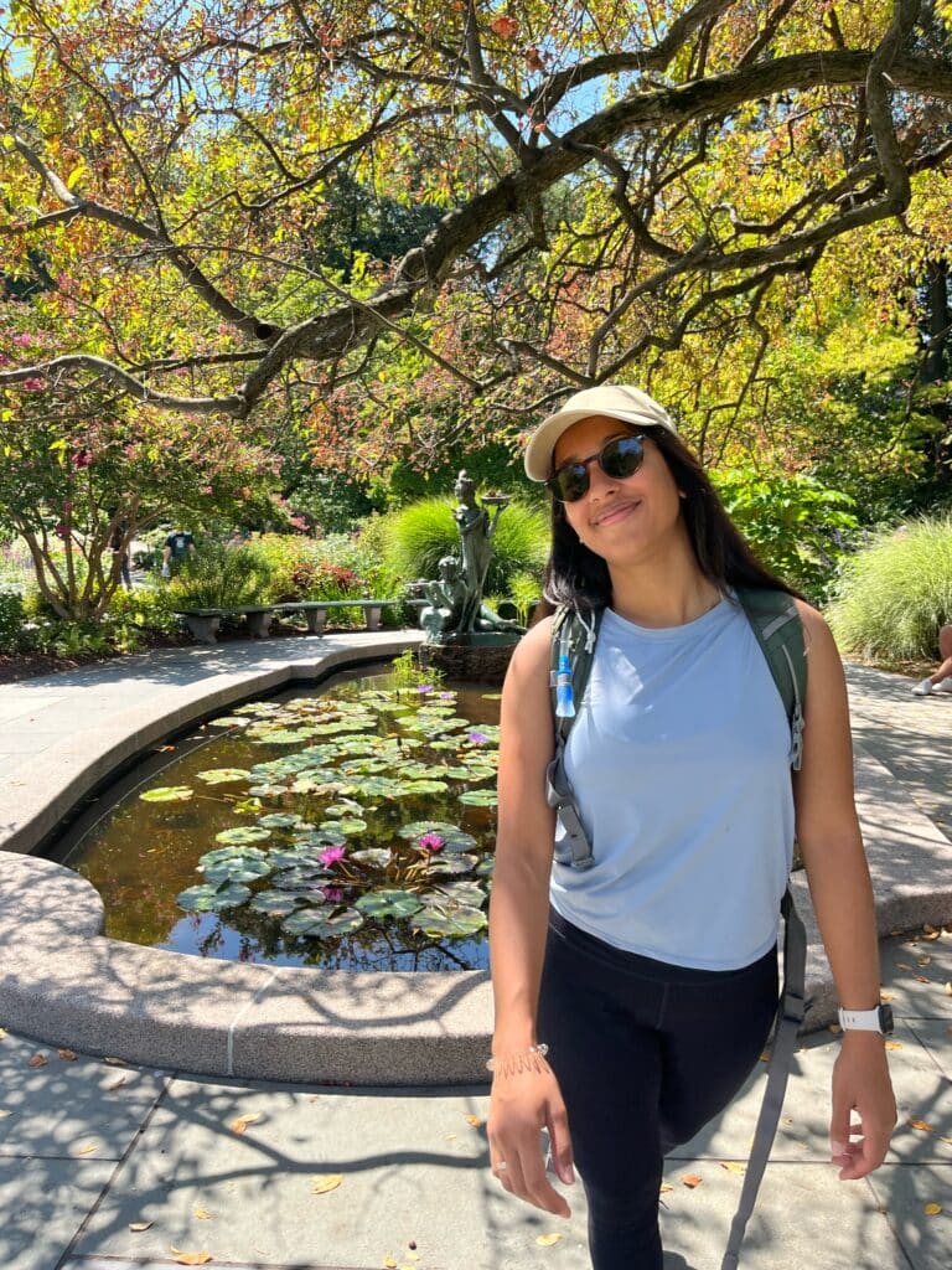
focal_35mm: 26
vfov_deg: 67.3
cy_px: 635
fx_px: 953
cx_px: 476
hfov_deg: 53.1
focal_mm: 5.1
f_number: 1.6
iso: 50
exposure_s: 1/810
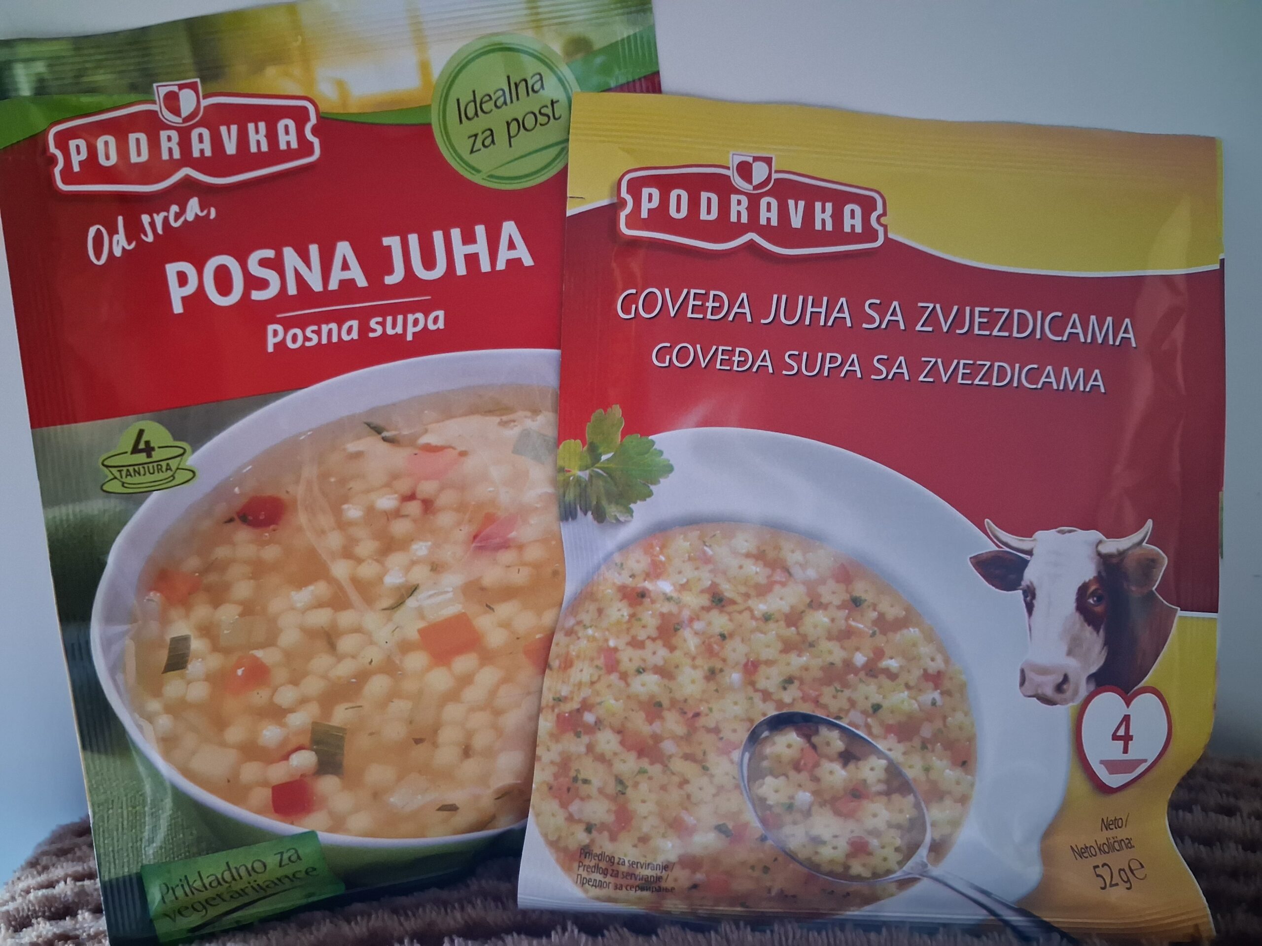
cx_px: 631
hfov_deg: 65.3
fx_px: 984
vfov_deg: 51.4
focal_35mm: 27
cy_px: 473
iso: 1250
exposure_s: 1/25
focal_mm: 4
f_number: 1.8
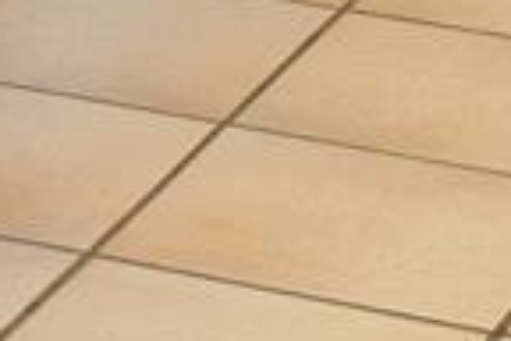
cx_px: -930
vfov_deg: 3.9
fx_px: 4840
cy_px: -707
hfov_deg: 5.7
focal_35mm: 341
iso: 1100
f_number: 5
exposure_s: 1/60
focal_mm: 32
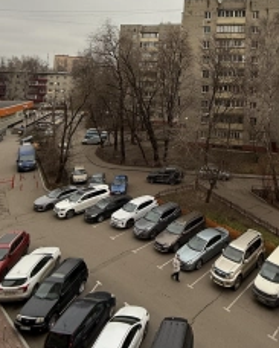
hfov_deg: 48.3
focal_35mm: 28
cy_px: 66
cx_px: 229
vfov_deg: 57.2
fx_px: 288
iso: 50
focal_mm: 2.22
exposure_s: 1/99
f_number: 2.2
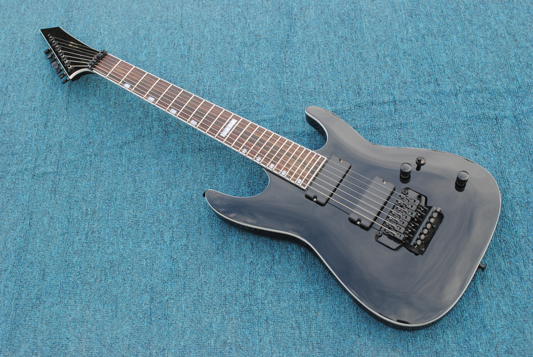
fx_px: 645
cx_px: 266
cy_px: 178
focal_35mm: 44
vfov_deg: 30.9
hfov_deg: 44.9
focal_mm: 29
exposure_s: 1/15
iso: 100
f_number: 10
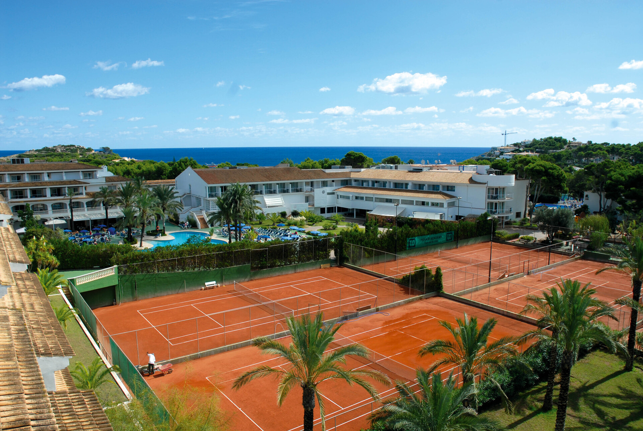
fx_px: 483
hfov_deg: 67.3
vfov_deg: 48.0
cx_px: 322
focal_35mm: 27
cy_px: 216
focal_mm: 18
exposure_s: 1/250
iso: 100
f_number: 8
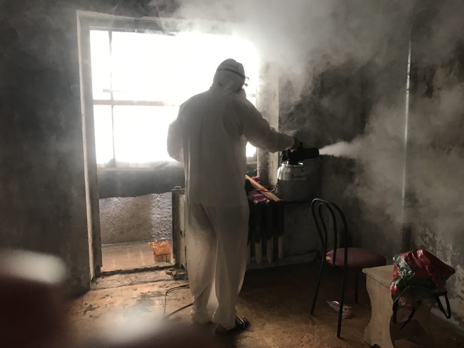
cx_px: 232
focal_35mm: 28
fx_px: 375
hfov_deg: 63.4
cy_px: 174
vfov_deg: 49.7
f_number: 1.8
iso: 50
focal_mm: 3.99
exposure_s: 1/17
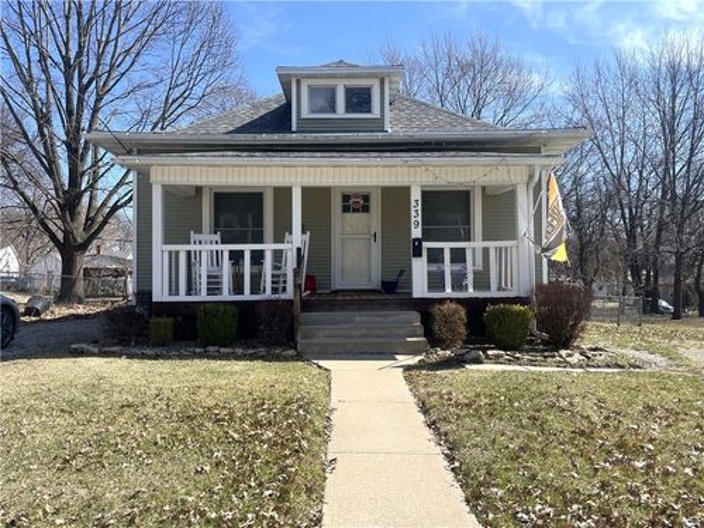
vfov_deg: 53.1
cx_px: 352
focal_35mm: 26
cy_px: 264
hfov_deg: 67.3
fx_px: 529
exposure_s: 1/2358
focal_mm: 5.1
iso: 50
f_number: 1.6
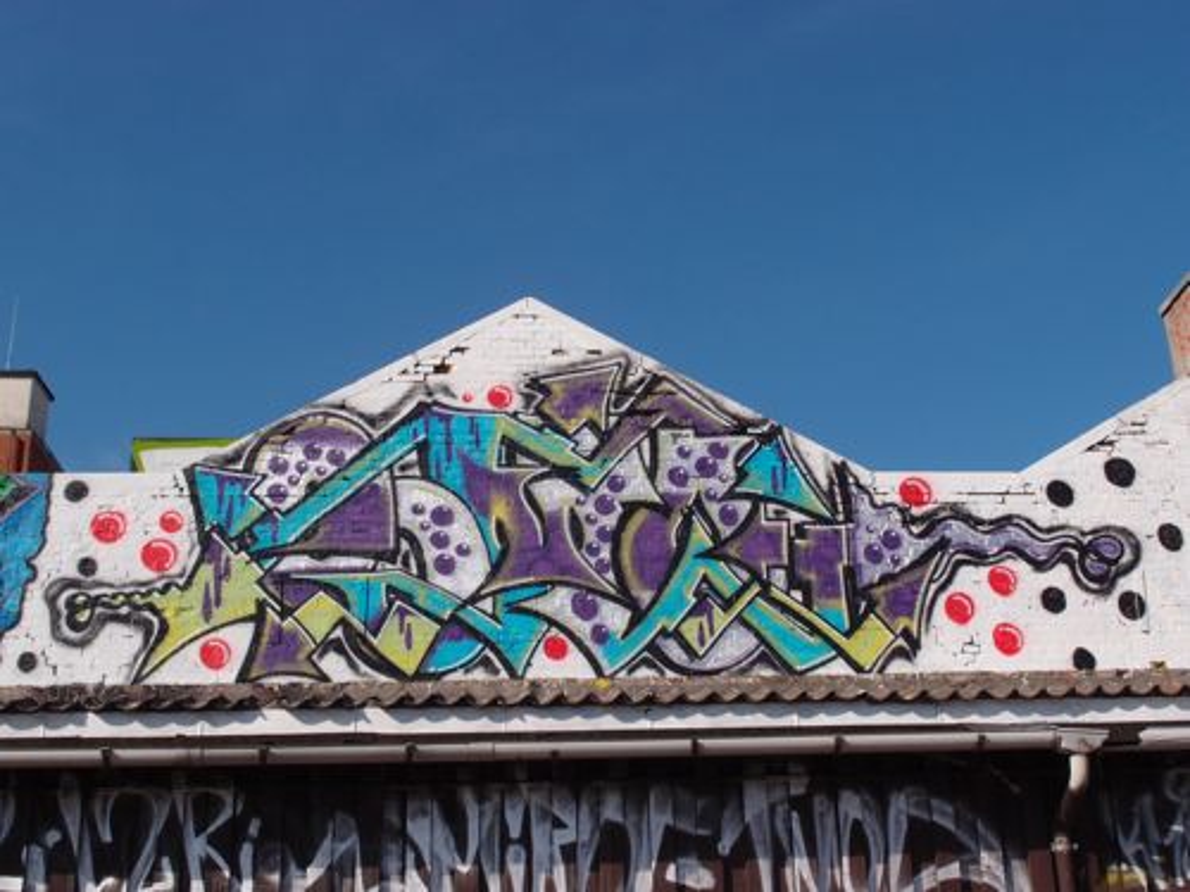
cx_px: 595
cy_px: 446
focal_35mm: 46
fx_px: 1581
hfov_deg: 41.2
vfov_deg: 31.5
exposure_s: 1/800
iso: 100
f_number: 5
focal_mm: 9.87
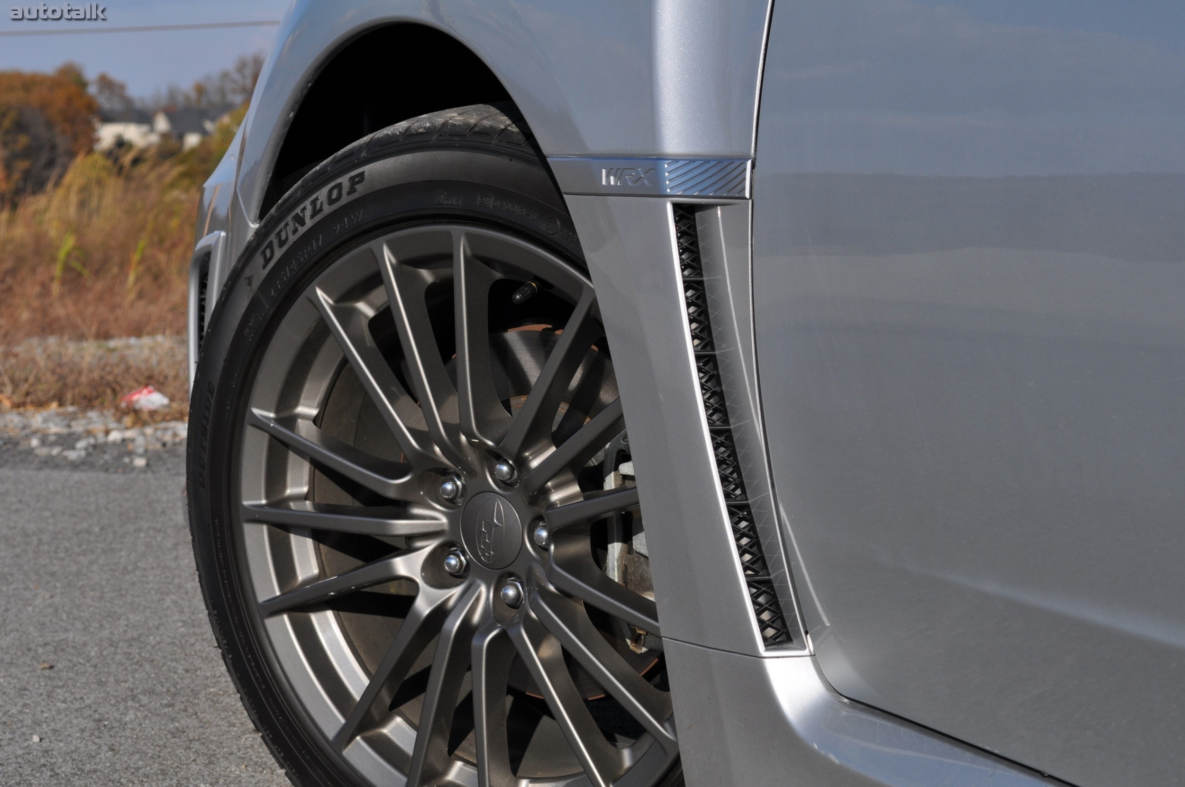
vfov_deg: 16.5
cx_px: 592
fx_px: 2713
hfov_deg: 24.6
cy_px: 394
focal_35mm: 82
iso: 200
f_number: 11
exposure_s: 1/500
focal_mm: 55
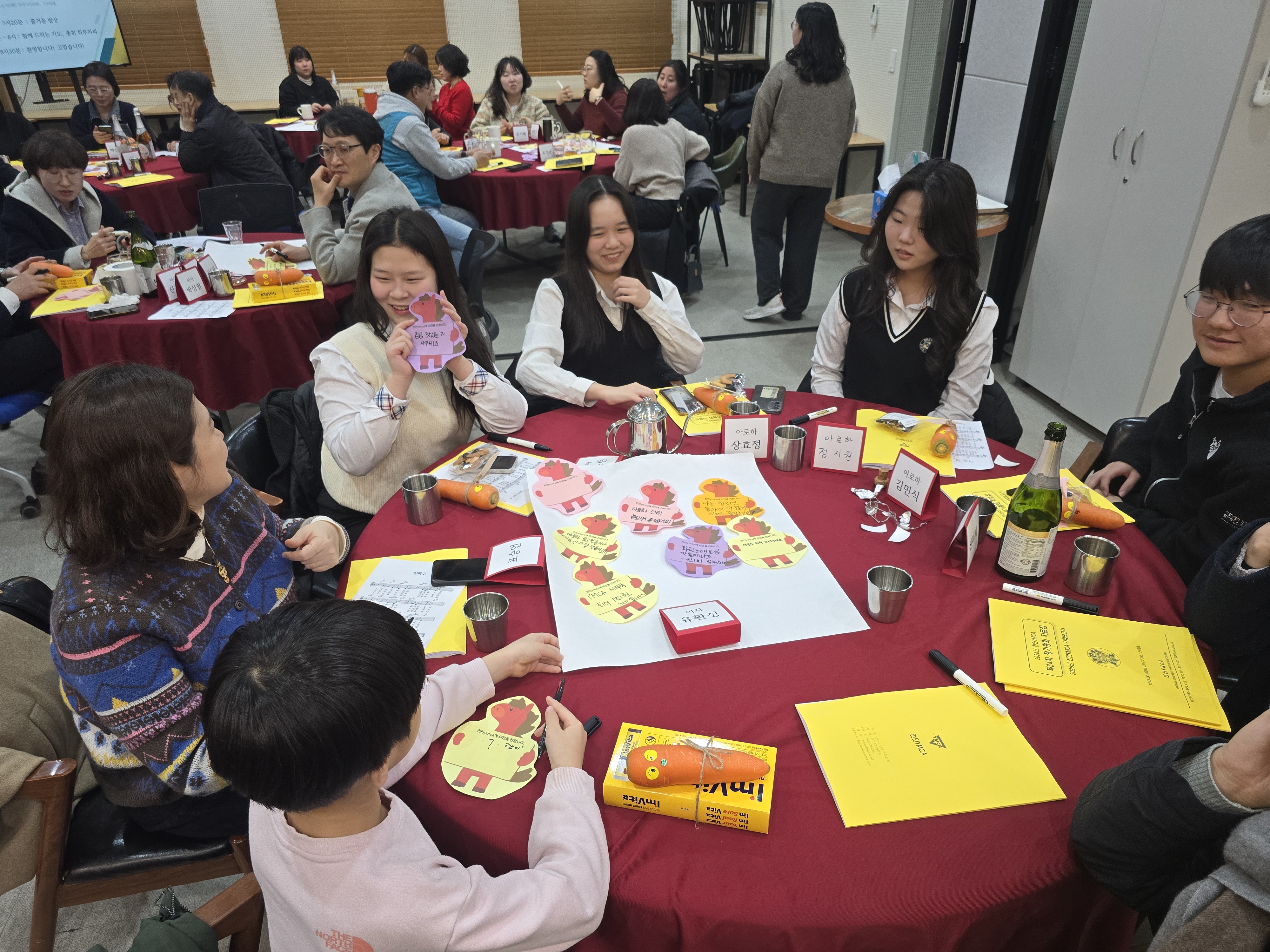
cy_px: 476
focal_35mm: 23
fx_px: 844
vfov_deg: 58.9
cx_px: 635
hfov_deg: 73.9
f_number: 1.7
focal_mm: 6.3
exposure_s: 1/120
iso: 200
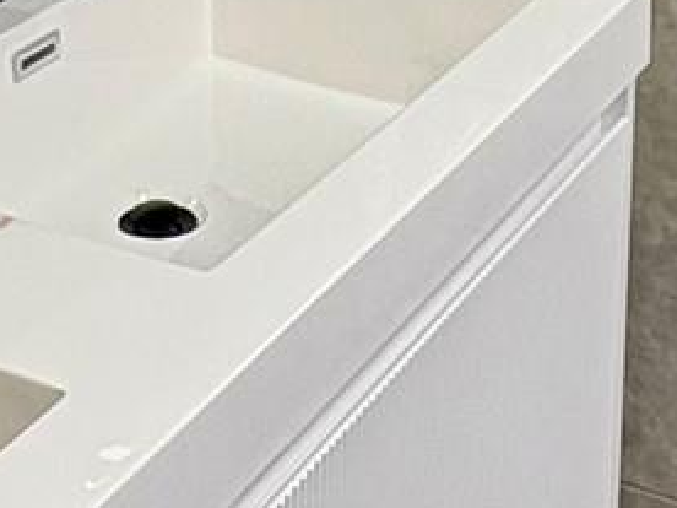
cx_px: 248
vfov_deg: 12.8
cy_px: -427
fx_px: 2034
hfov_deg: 18.9
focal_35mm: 104
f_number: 2.2
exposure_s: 1/99
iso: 160
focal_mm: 2.22
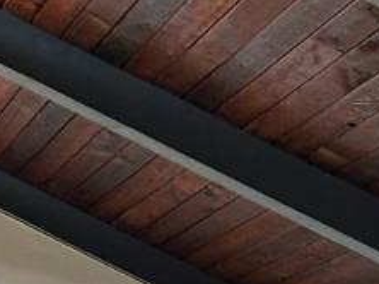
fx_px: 1925
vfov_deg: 7.9
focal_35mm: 176
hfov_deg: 10.3
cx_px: -394
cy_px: 660
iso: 125
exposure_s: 1/75
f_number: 1.5
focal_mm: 5.7
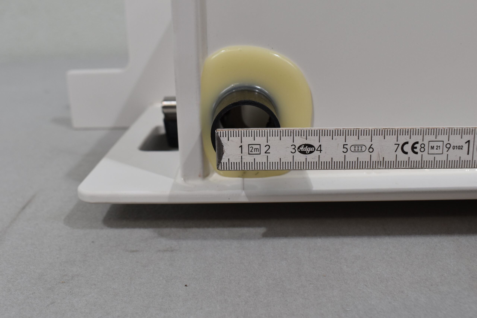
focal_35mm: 39
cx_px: 238
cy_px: 159
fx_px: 517
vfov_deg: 34.2
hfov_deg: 49.6
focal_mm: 26
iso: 360
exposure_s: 1/60
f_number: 8
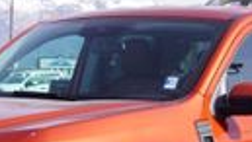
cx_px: 105
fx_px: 1008
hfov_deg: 14.2
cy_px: 203
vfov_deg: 8.0
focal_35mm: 151
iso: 100
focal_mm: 31
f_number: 9
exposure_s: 1/125
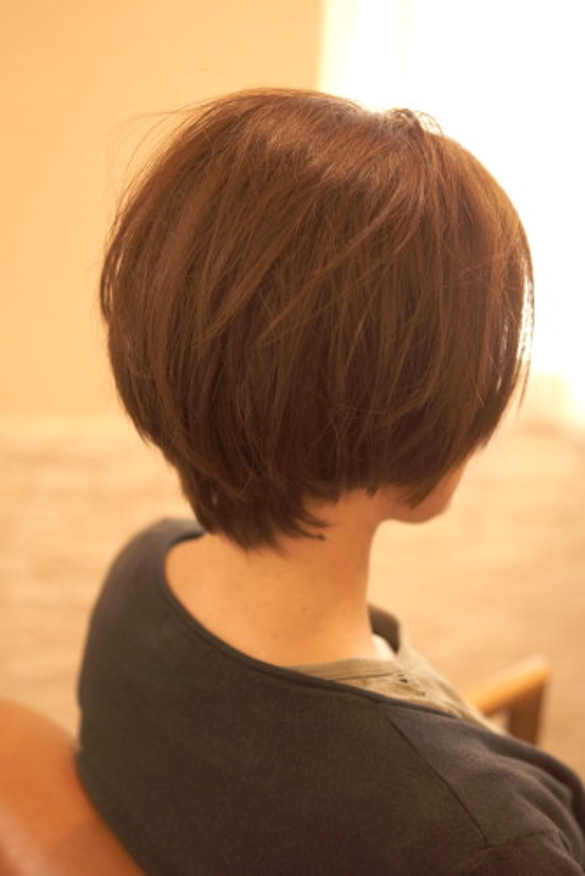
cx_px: 292
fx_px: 1278
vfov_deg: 37.8
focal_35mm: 52
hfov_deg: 25.8
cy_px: 438
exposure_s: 1/800
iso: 800
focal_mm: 35
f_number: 1.8
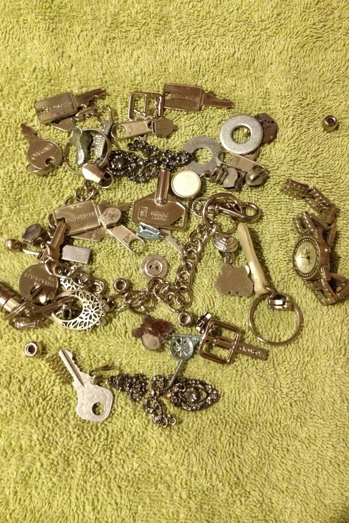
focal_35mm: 37
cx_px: 169
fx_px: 538
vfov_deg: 51.9
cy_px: 260
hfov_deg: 36.0
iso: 500
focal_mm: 4.28
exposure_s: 1/15
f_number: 2.4
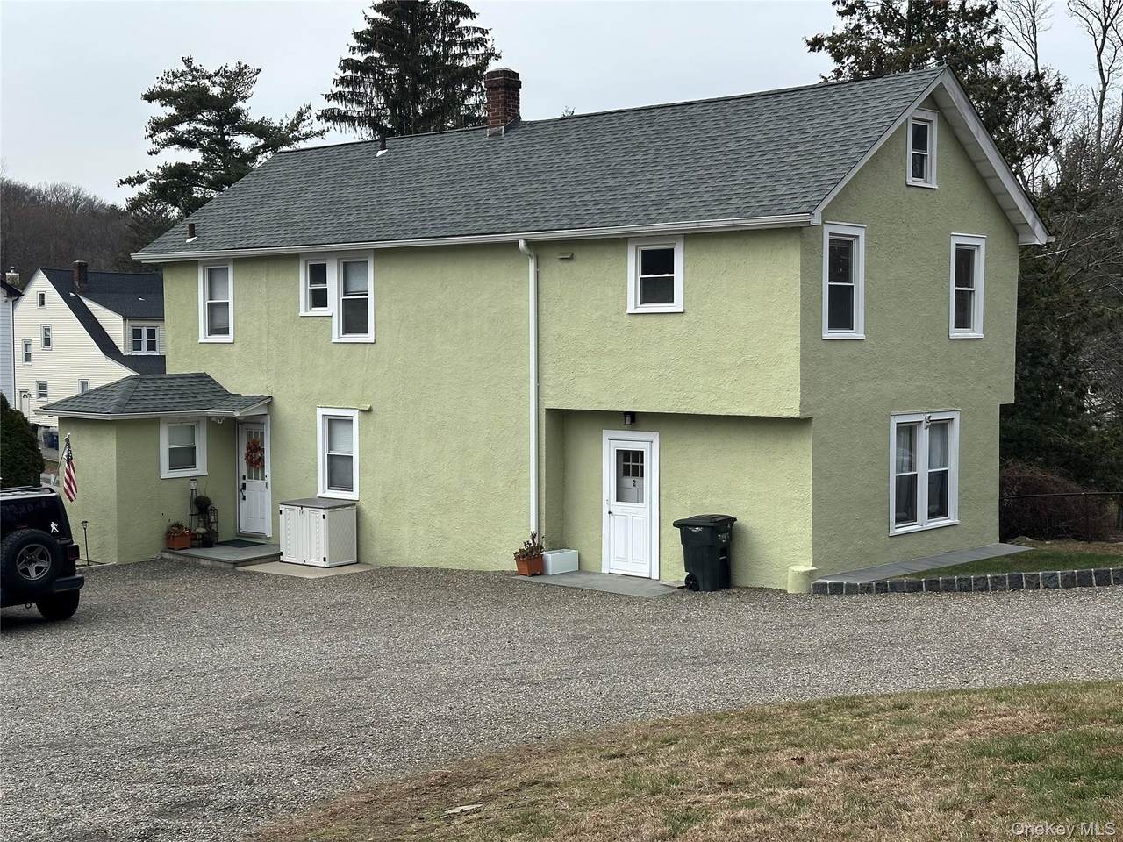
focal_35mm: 48
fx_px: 1557
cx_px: 562
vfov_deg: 30.3
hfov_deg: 39.7
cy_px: 421
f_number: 1.78
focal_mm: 6.86
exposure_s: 1/1815
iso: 64
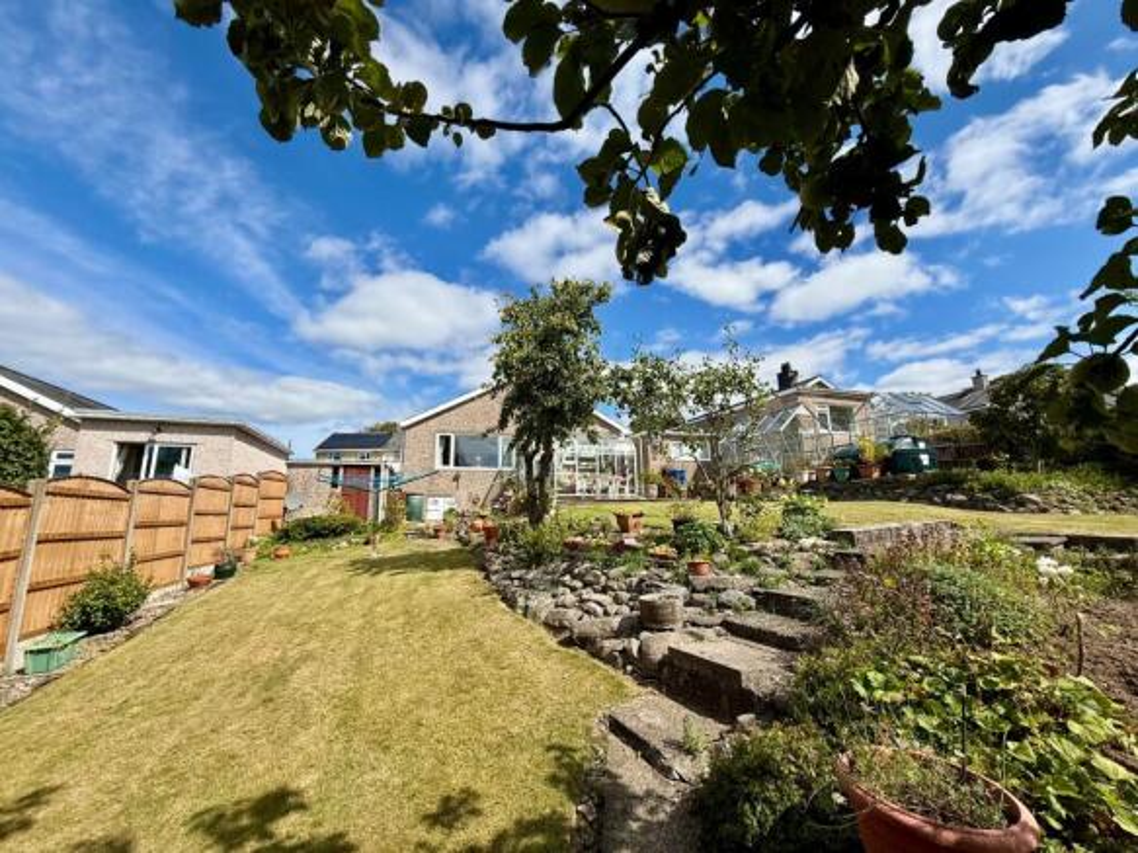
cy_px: 426
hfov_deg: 102.1
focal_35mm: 14
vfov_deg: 85.7
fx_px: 460
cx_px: 569
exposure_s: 1/2841
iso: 50
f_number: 2.2
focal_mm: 2.22
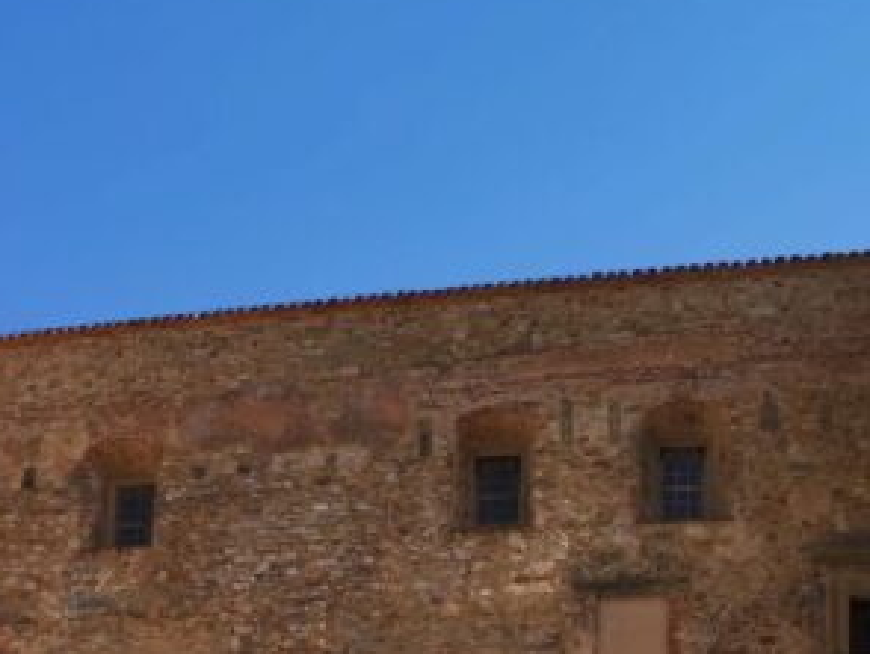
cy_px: 997
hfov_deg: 20.5
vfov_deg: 14.6
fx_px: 2364
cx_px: 115
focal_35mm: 94
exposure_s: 1/1842
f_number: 1.8
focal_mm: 5.58
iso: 50
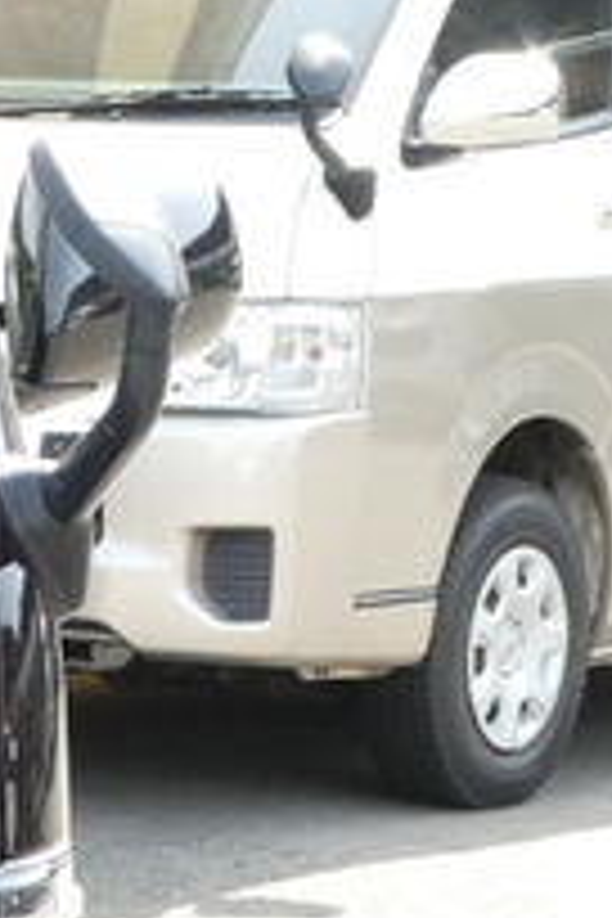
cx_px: -1098
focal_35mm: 204
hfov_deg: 6.3
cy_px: 788
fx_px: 5202
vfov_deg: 10.0
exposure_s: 1/100
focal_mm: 9
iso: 80
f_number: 4.1
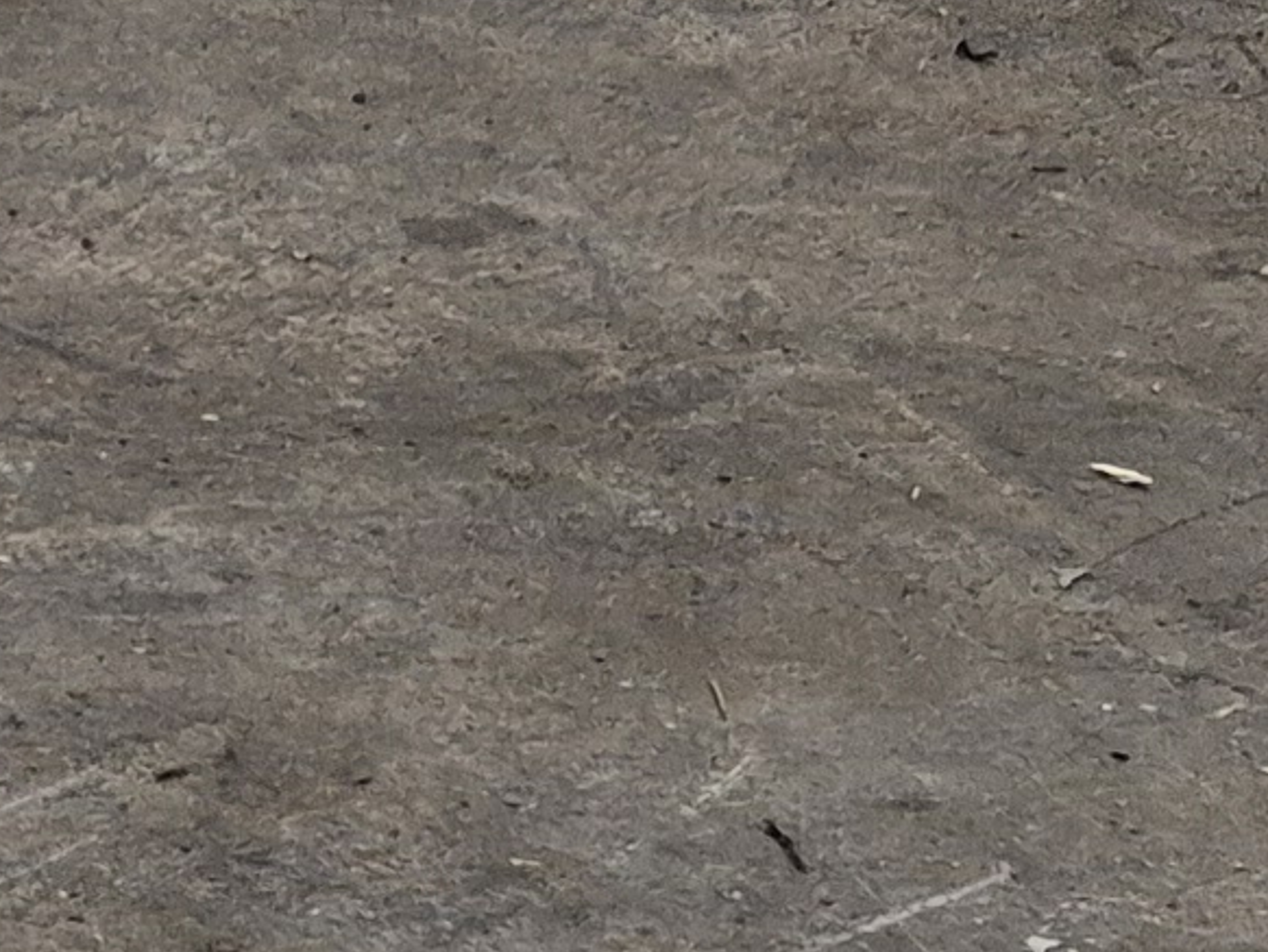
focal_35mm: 158
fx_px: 5790
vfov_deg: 9.4
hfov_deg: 9.7
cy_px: 124
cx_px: -2508
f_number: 1.8
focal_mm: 5.4
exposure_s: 1/120
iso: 400
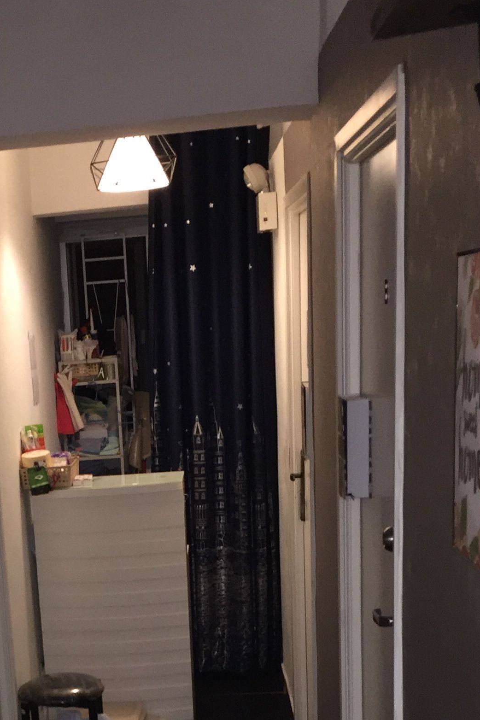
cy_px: 676
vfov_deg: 30.2
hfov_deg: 21.0
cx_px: 25
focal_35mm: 63
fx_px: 1260
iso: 125
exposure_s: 1/17
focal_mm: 4.15
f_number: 2.2
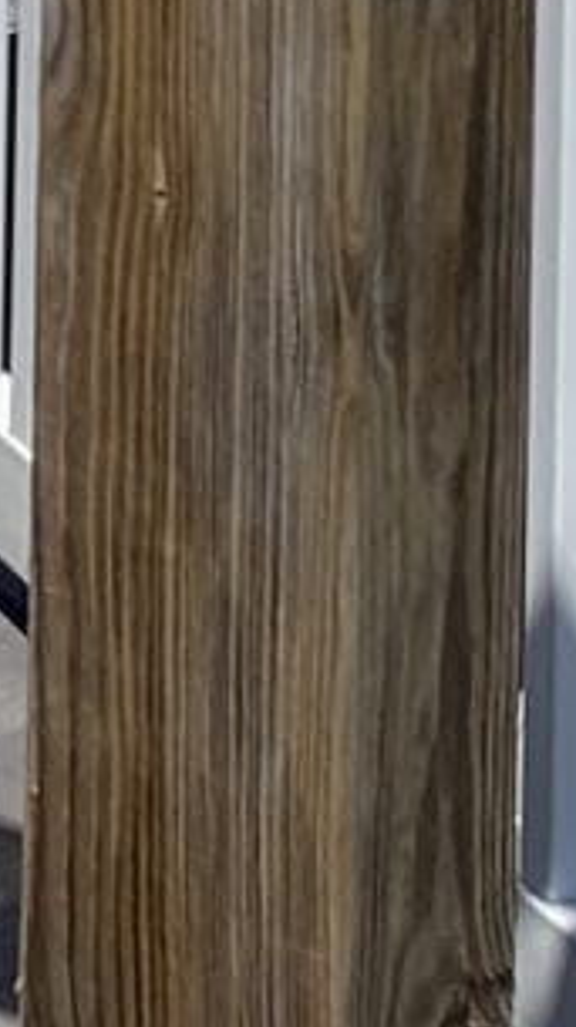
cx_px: -835
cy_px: -1367
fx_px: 6478
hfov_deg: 4.9
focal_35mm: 238
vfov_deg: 8.4
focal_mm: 4.25
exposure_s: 1/5025
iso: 32
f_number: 1.8
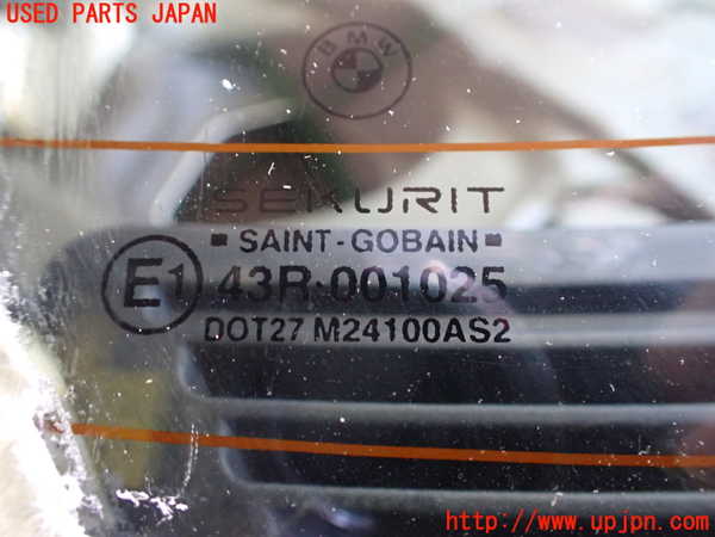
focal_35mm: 30
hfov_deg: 60.0
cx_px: 358
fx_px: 620
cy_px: 268
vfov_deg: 46.8
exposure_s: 1/50
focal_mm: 5.4
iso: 800
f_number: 2.3
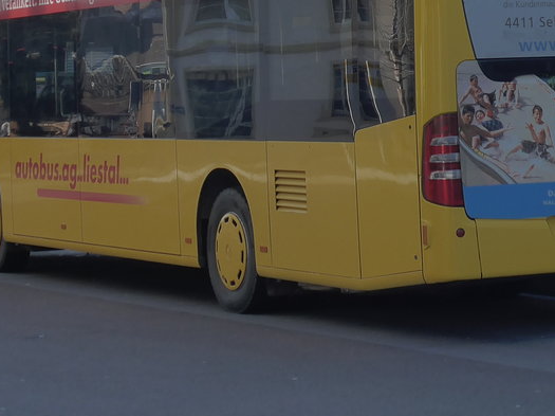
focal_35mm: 151
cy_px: -6
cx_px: 304
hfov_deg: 13.1
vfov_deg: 9.7
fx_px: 2419
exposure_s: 1/640
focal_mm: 13.4
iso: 160
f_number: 3.9
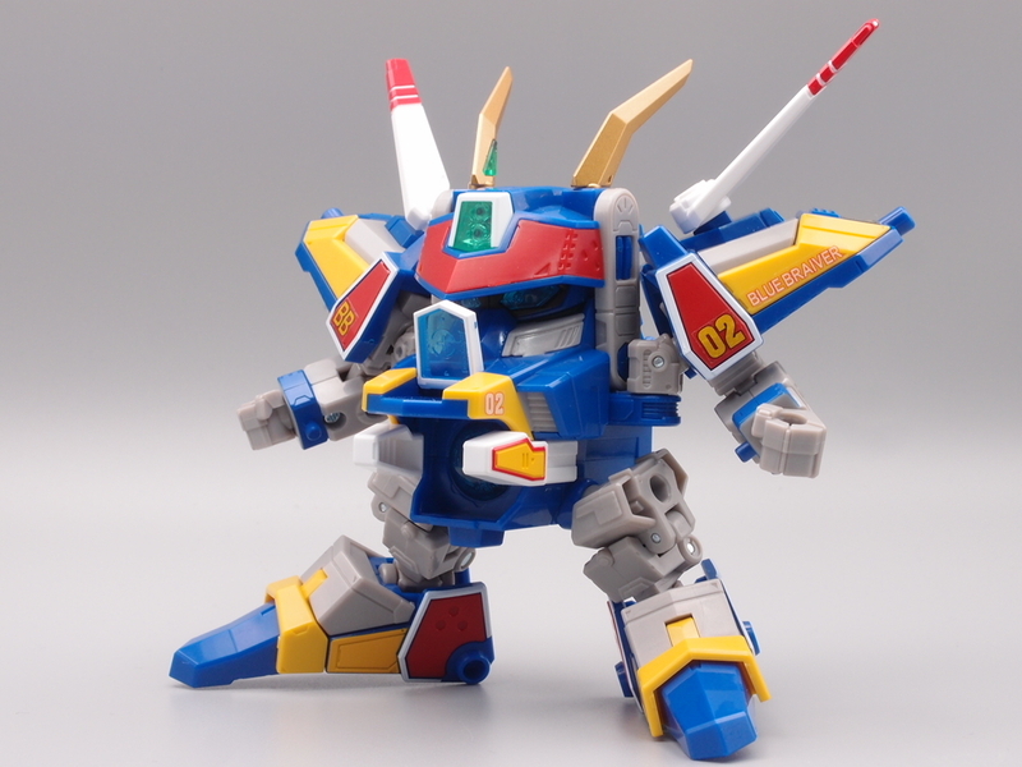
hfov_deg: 29.8
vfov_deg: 22.6
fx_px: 1919
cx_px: 511
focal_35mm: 65
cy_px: 384
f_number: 8
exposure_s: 1/8
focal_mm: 14.05
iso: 100
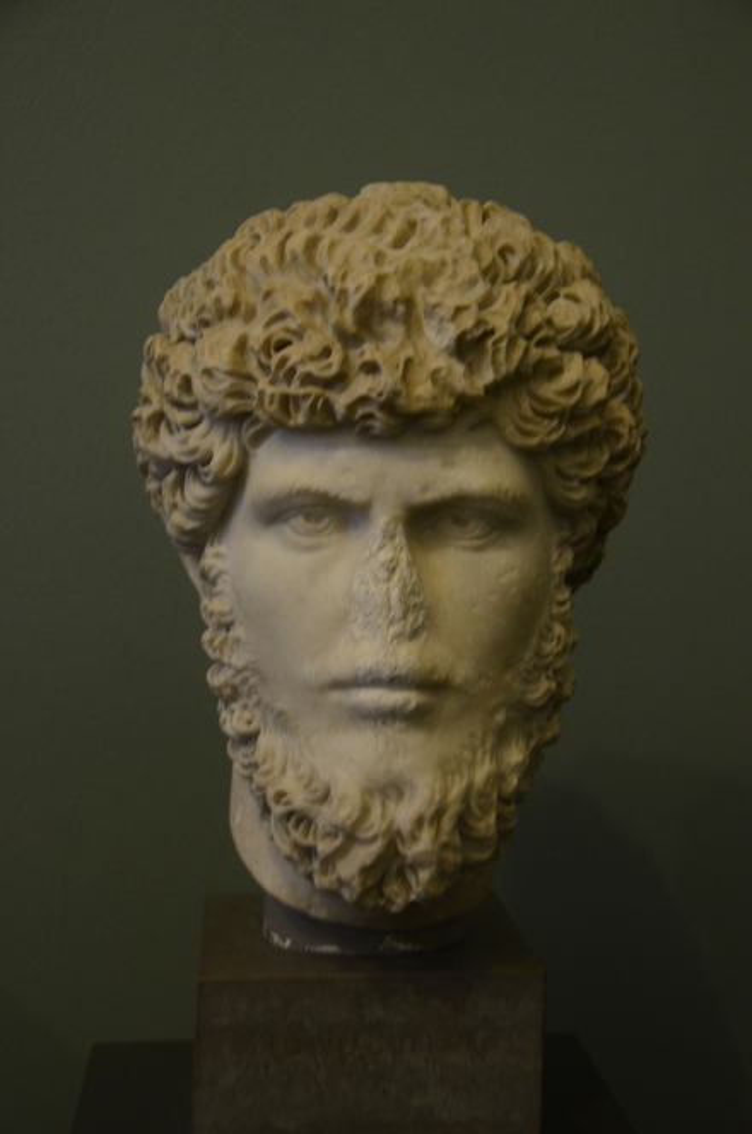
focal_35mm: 54
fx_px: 1699
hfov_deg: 25.0
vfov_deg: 36.9
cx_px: 376
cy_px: 567
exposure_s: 1/10
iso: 1250
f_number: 4.2
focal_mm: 36
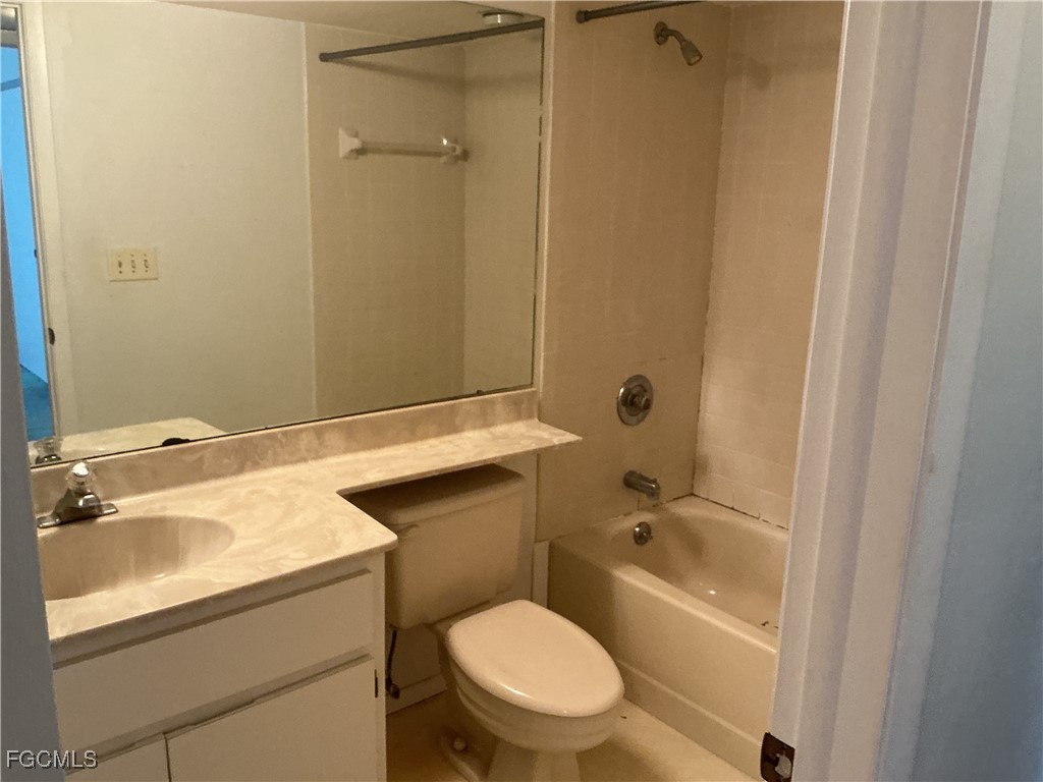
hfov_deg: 61.7
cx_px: 522
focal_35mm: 29
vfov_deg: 48.2
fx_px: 874
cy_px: 391
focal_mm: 3
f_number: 1.8
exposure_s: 1/60
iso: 200
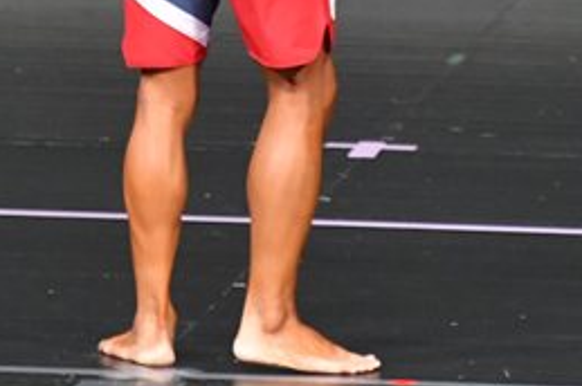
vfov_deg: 1.2
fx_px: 18148
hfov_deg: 1.8
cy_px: -110
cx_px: 358
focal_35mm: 1124
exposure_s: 1/400
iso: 5000
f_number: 5.6
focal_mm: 250
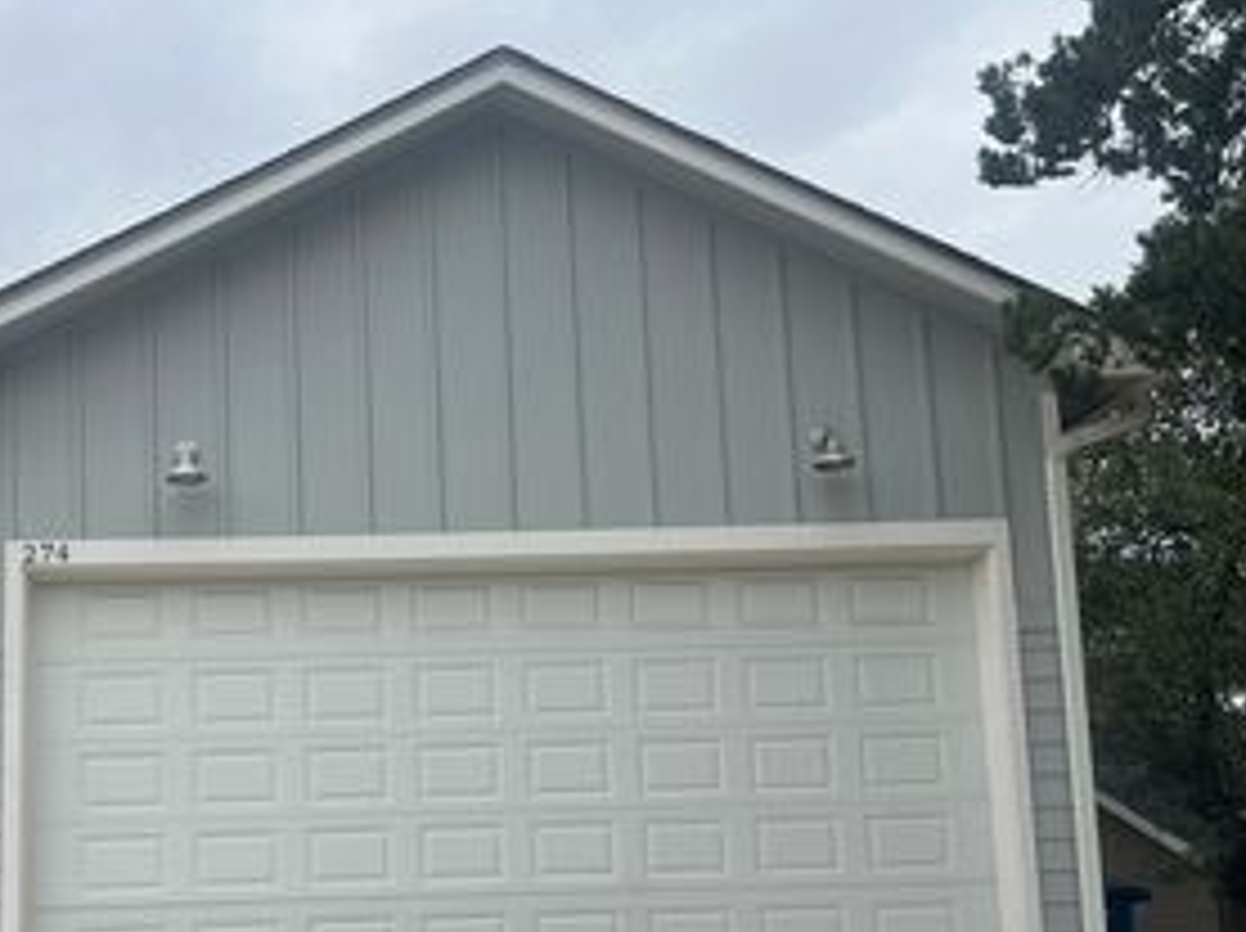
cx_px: 369
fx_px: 1690
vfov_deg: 30.5
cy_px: 637
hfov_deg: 39.8
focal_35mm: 47
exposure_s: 1/1808
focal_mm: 5.7
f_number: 1.5
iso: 50
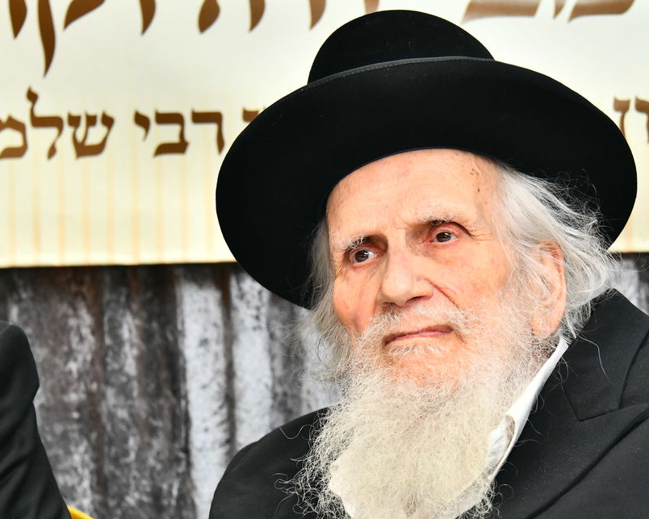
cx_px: 450
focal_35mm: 147
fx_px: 2823
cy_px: 323
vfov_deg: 10.5
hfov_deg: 13.1
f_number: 5.6
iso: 1600
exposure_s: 1/125
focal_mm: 90
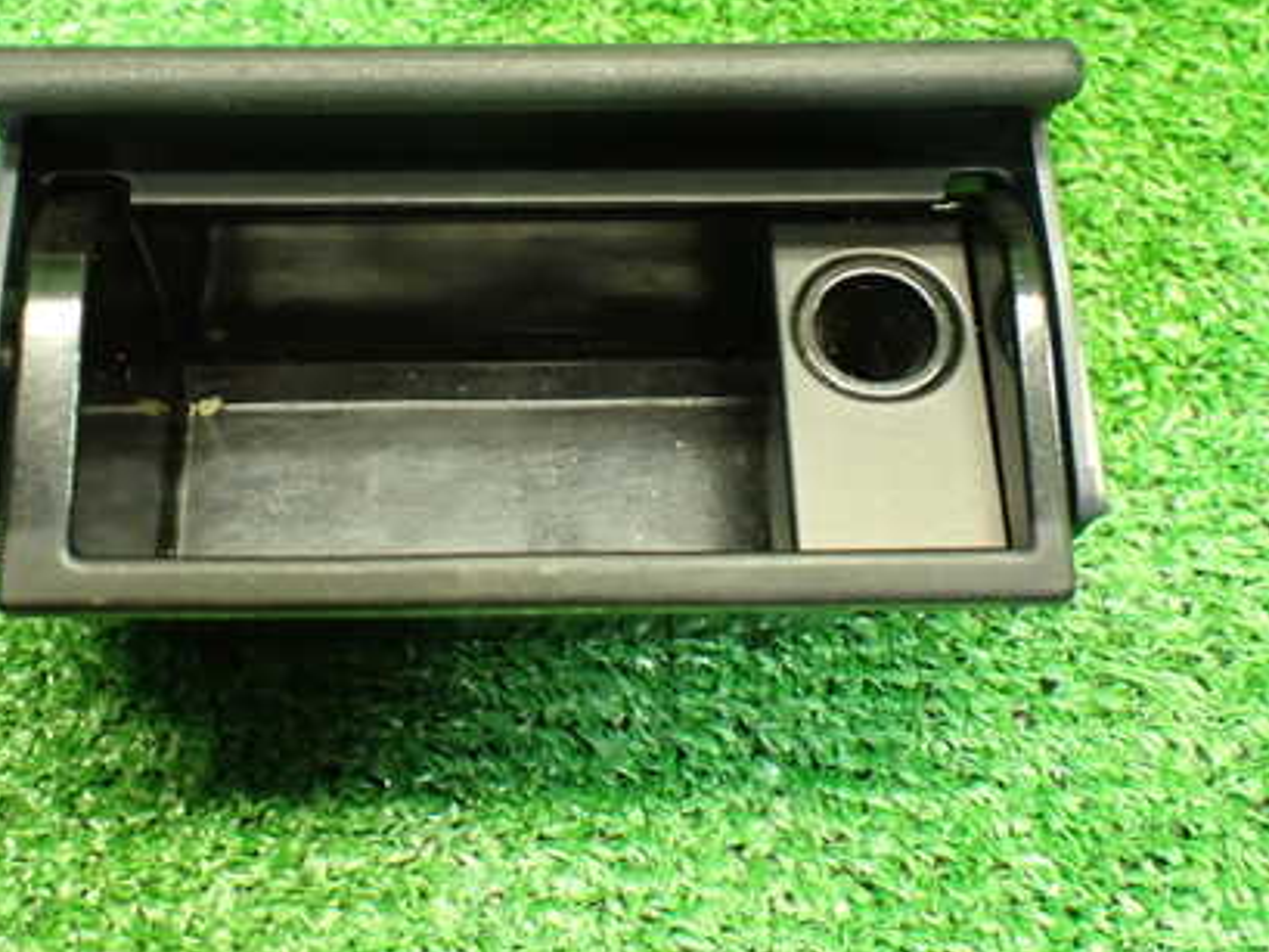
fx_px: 1613
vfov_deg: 32.7
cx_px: 565
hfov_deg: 42.9
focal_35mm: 44
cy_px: 344
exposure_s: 1/50
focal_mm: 5.4
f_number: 2.3
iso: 800
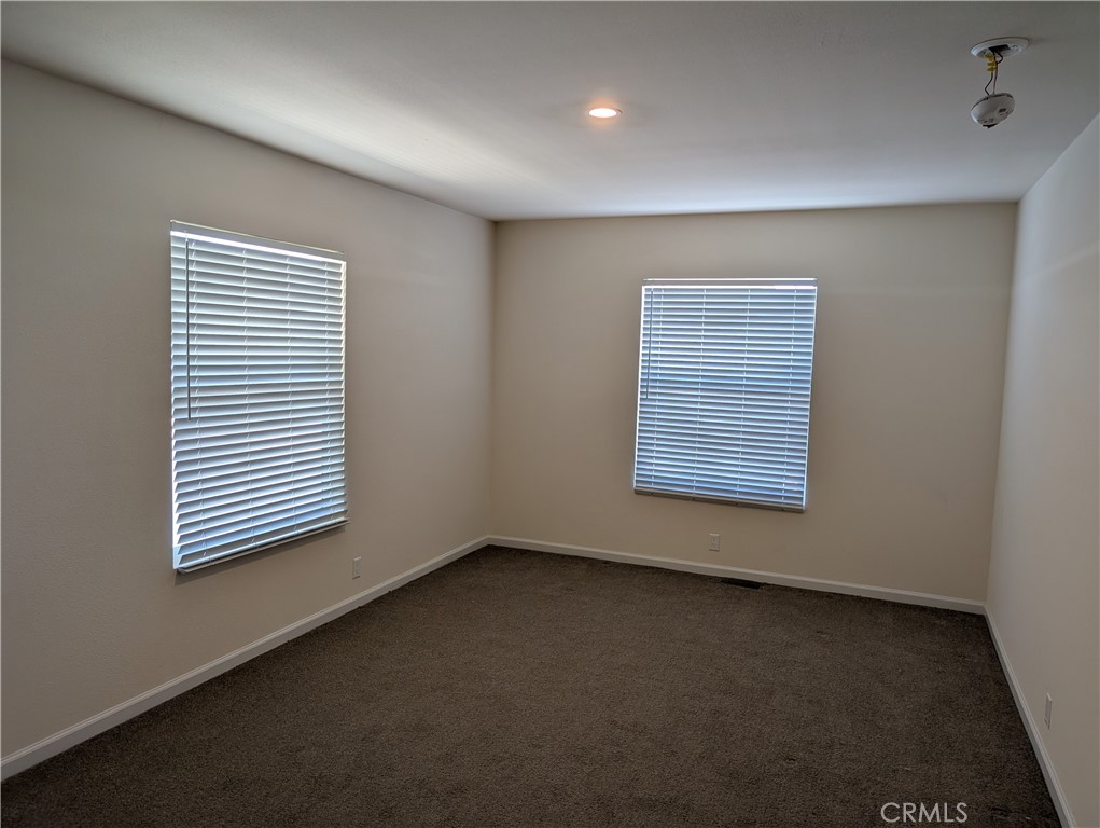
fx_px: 763
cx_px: 550
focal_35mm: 24
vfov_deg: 56.9
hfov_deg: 71.5
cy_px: 414
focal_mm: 6.9
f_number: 1.68
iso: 46
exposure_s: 1/41.9
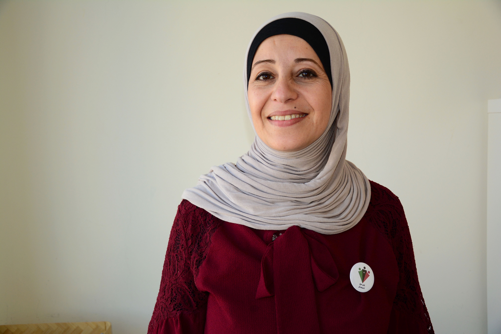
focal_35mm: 39
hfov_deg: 49.6
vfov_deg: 34.2
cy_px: 167
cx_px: 250
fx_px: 543
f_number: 4
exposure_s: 1/200
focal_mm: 26
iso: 400
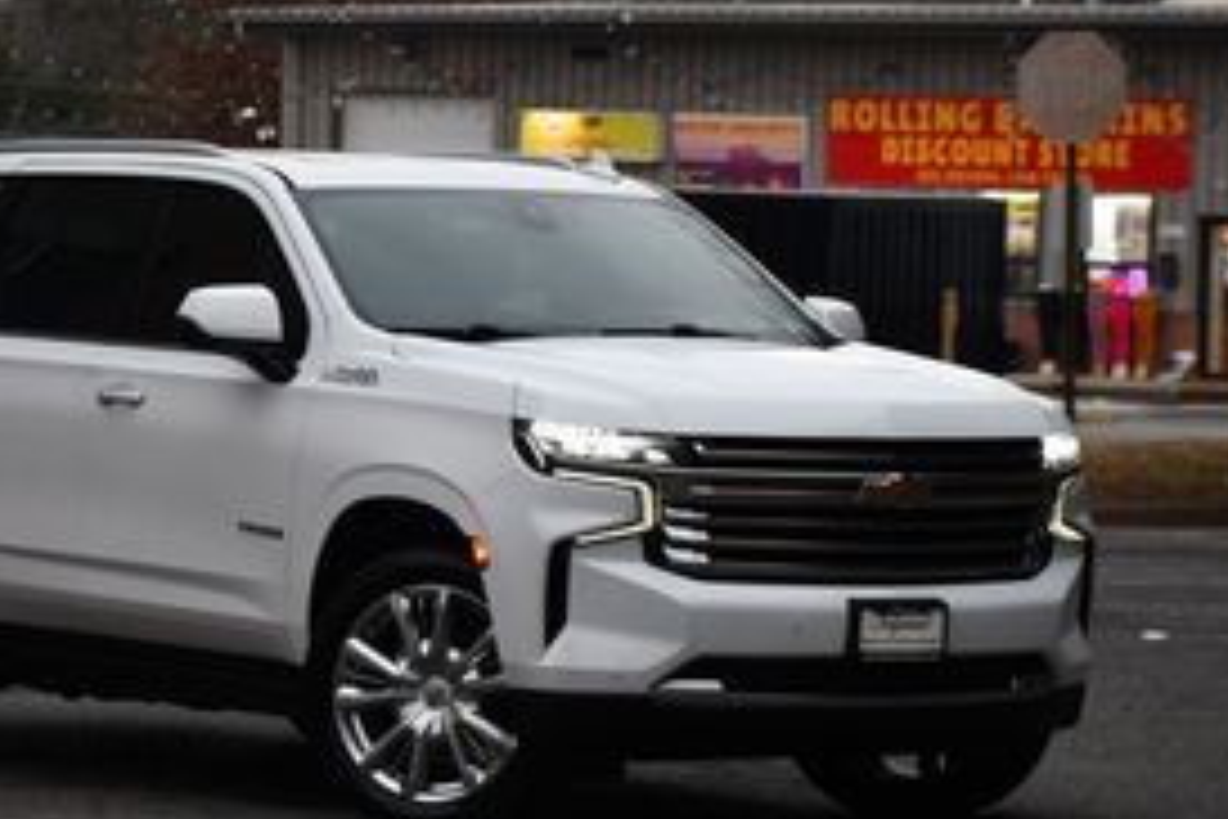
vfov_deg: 7.6
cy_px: 302
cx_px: 391
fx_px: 6140
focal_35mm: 180
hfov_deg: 11.4
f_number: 4.8
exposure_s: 1/250
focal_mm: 82
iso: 800
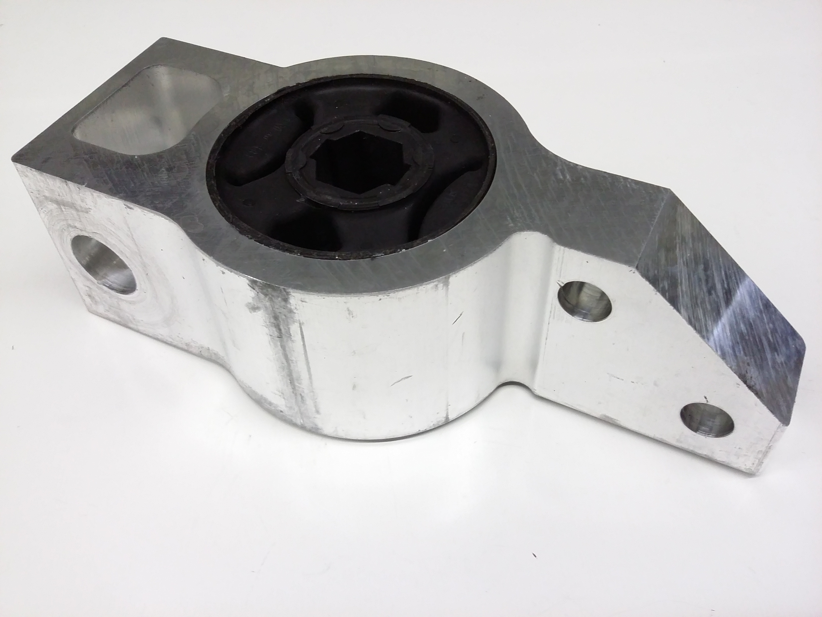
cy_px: 308
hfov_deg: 56.8
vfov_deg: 44.2
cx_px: 411
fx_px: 760
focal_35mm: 32
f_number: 2.4
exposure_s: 1/15
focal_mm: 3.4
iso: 160
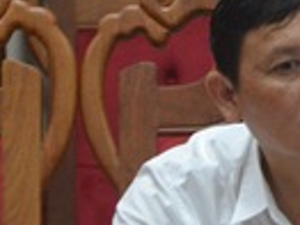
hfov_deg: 4.6
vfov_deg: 3.5
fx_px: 3663
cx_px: 785
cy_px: -32
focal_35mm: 423
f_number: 5.6
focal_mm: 50
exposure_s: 1/50
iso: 1600
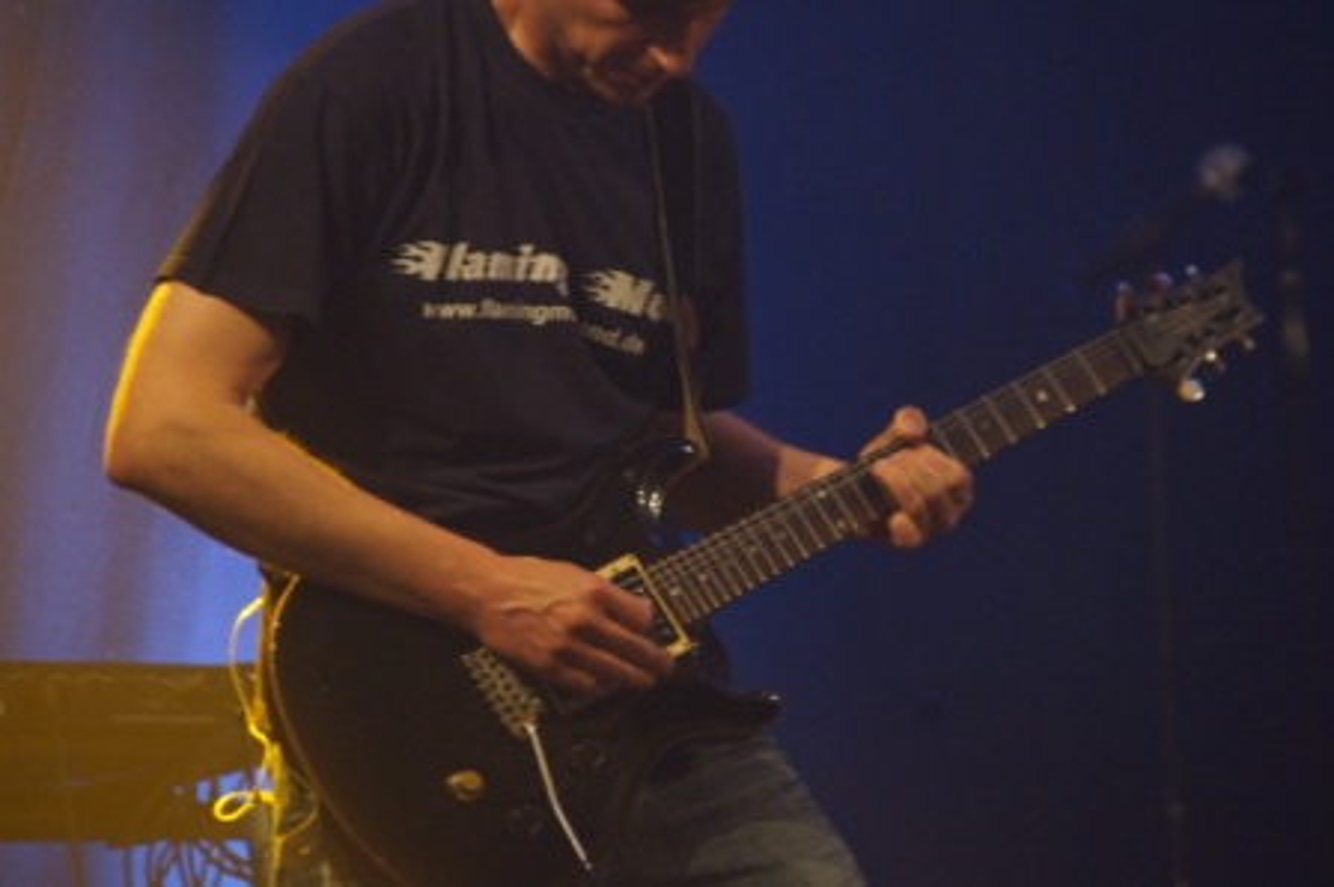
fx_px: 16662
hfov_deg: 4.6
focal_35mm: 450
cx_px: 667
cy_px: 444
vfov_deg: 3.1
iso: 3200
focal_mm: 300
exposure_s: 1/50
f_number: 6.3
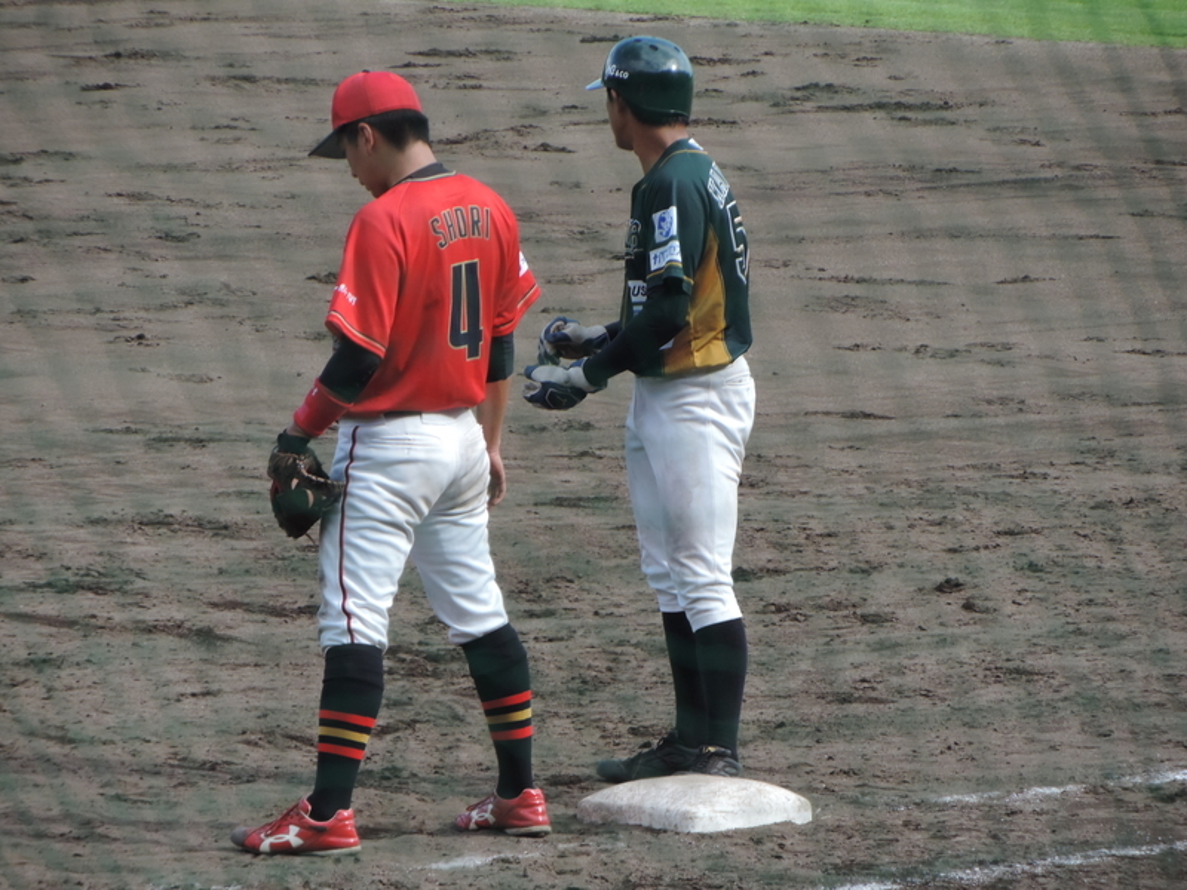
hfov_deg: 4.0
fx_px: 17145
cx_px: 594
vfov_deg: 3.0
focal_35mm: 500
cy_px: 445
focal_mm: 89.1
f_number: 4.9
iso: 140
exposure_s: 1/250
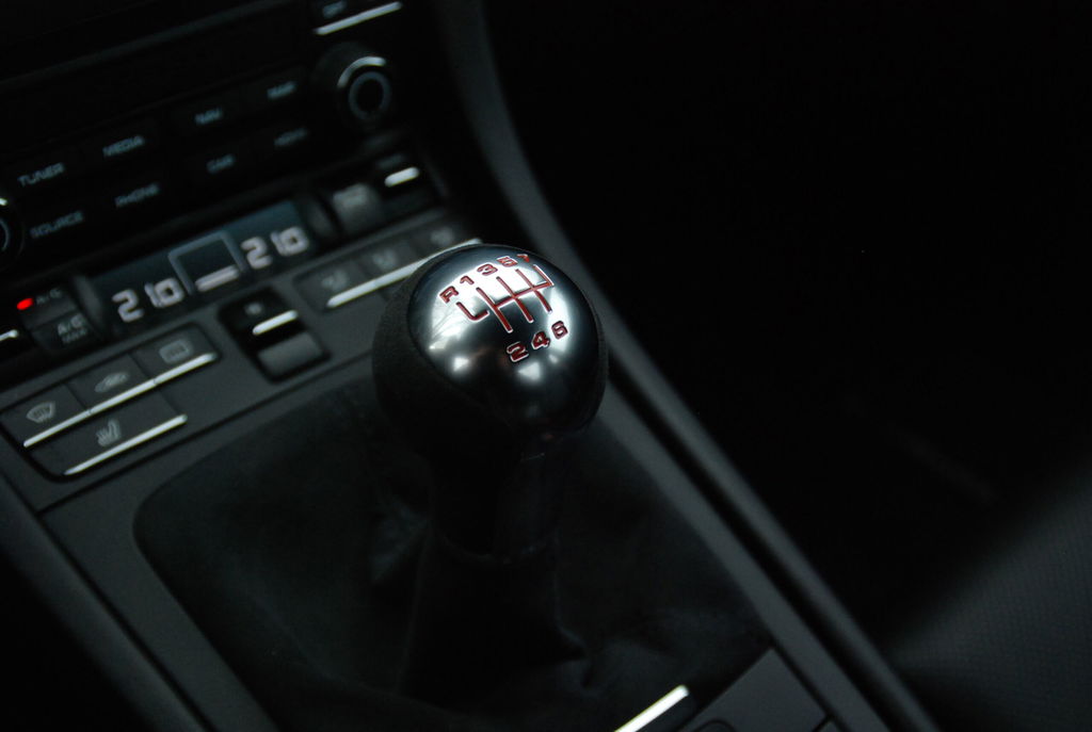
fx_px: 1595
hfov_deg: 37.8
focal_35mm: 52
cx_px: 546
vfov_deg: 25.9
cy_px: 366
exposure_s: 1/320
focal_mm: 35
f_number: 4.2
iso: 800
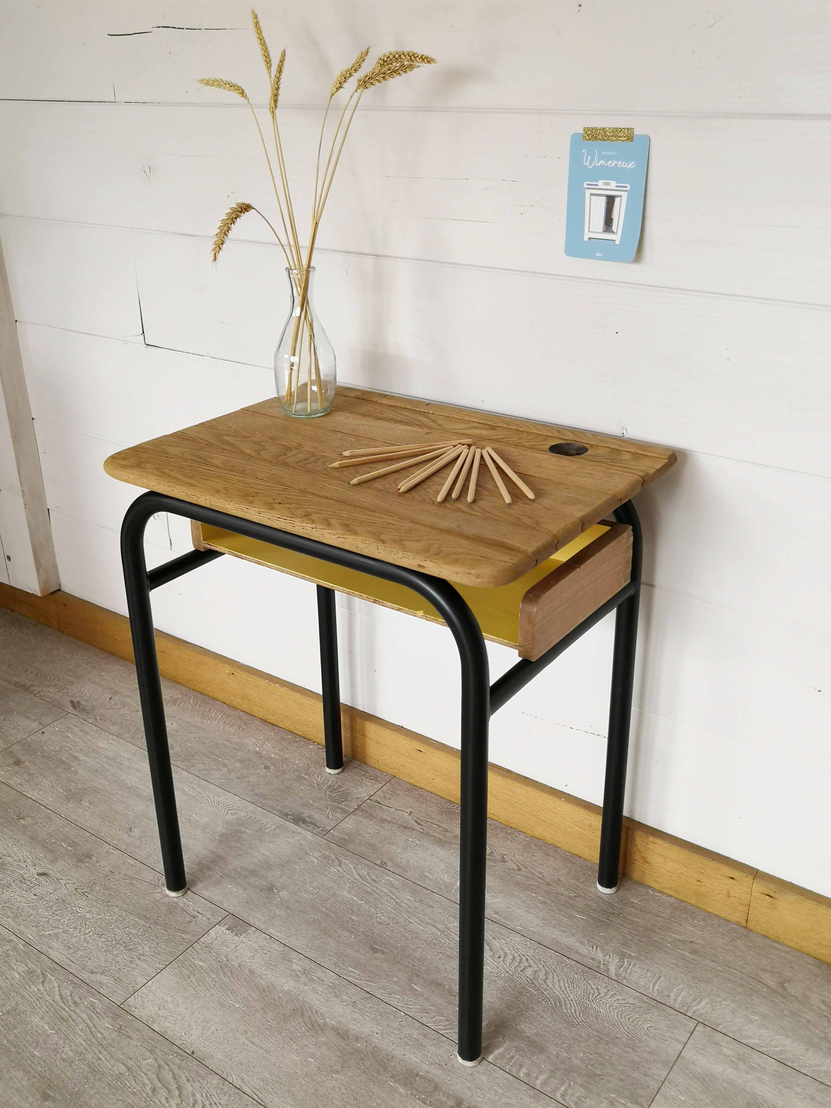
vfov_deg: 56.8
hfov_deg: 44.2
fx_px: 1024
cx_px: 416
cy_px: 554
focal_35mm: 32
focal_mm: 3.95
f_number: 1.8
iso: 64
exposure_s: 1/100
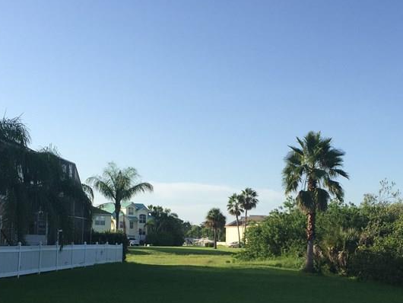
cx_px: 221
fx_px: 652
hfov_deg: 34.3
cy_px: 252
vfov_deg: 25.6
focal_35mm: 56
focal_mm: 4.15
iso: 32
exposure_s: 1/1130
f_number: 2.2
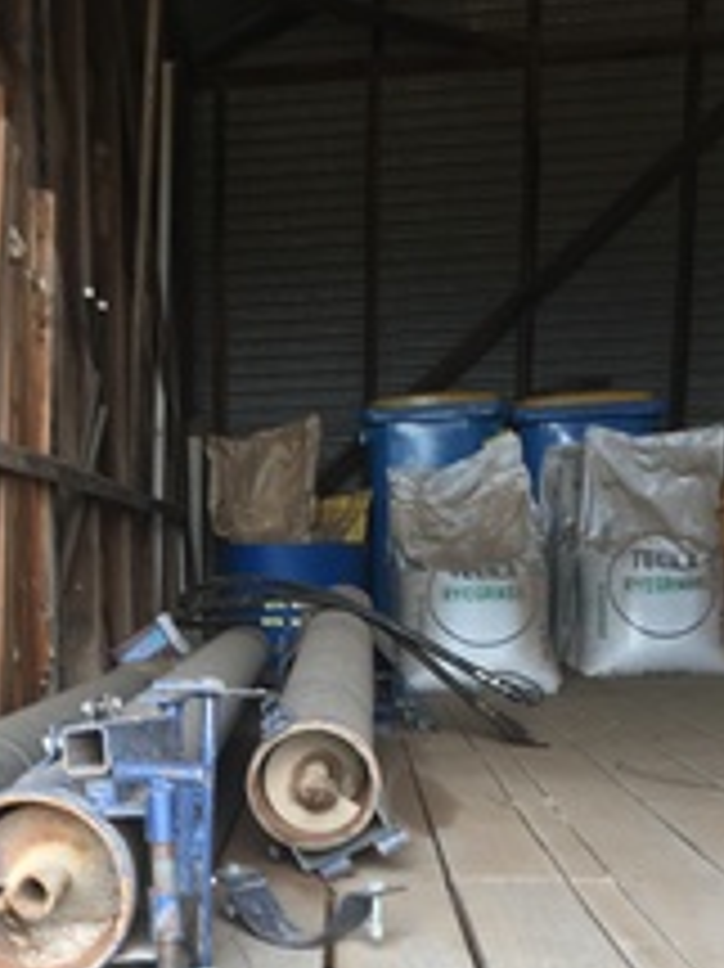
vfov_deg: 33.8
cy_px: 860
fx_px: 1507
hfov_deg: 26.2
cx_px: 76
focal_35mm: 54
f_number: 2.2
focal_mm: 4.15
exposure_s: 1/50
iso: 32
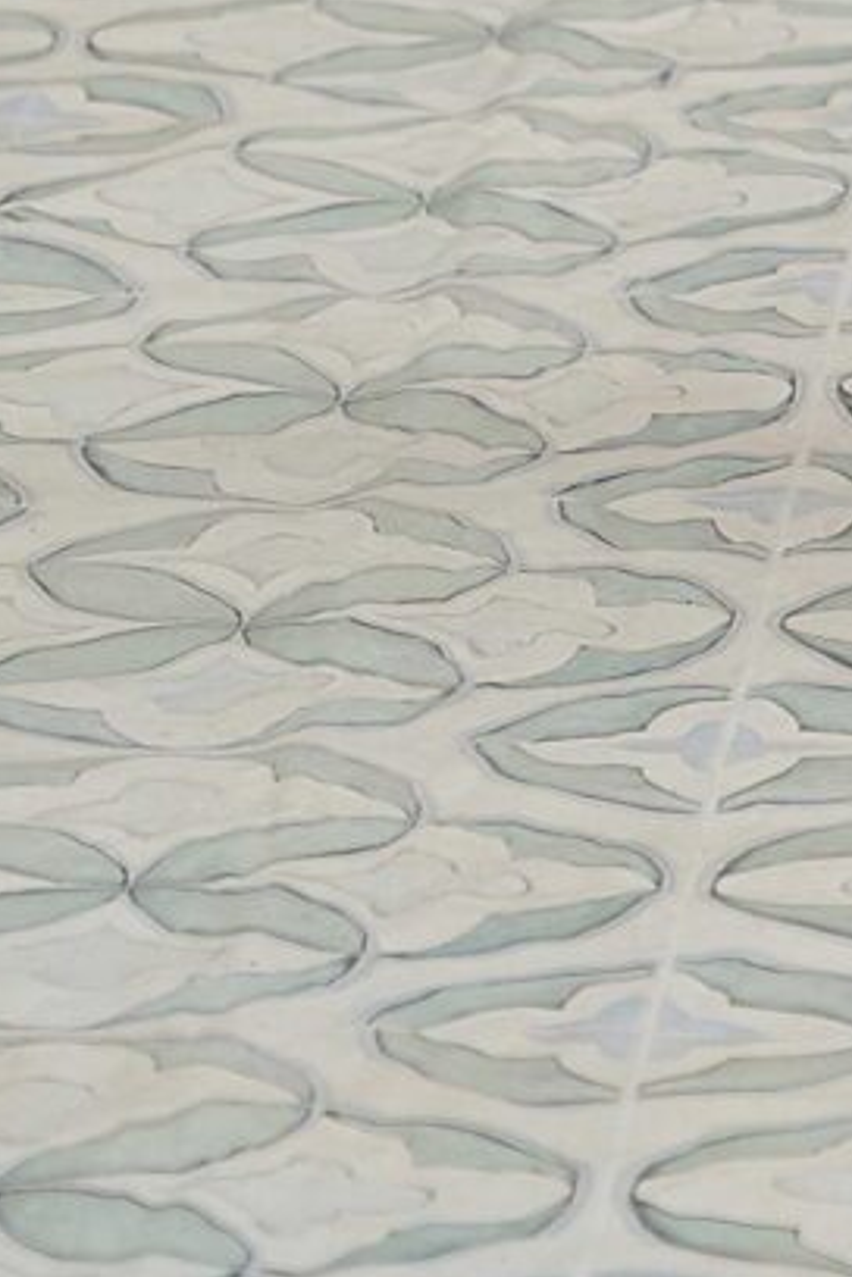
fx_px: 12819
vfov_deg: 5.4
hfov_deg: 3.8
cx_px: 1596
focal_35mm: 361
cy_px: -2573
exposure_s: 1/125
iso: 160
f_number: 3.5
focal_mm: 57.5
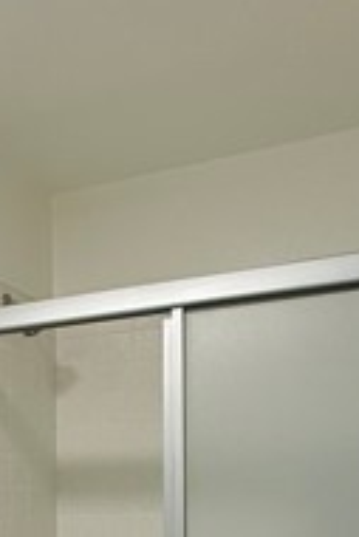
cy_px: 520
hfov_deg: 27.1
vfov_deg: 36.7
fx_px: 732
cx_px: 79
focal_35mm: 49
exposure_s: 1/99
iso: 200
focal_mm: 2.22
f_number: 2.2
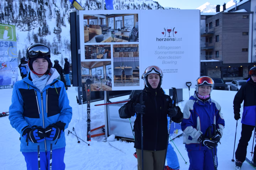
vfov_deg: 18.2
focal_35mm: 75
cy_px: 85
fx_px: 533
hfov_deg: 27.0
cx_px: 128
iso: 200
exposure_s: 1/320
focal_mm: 50
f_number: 8
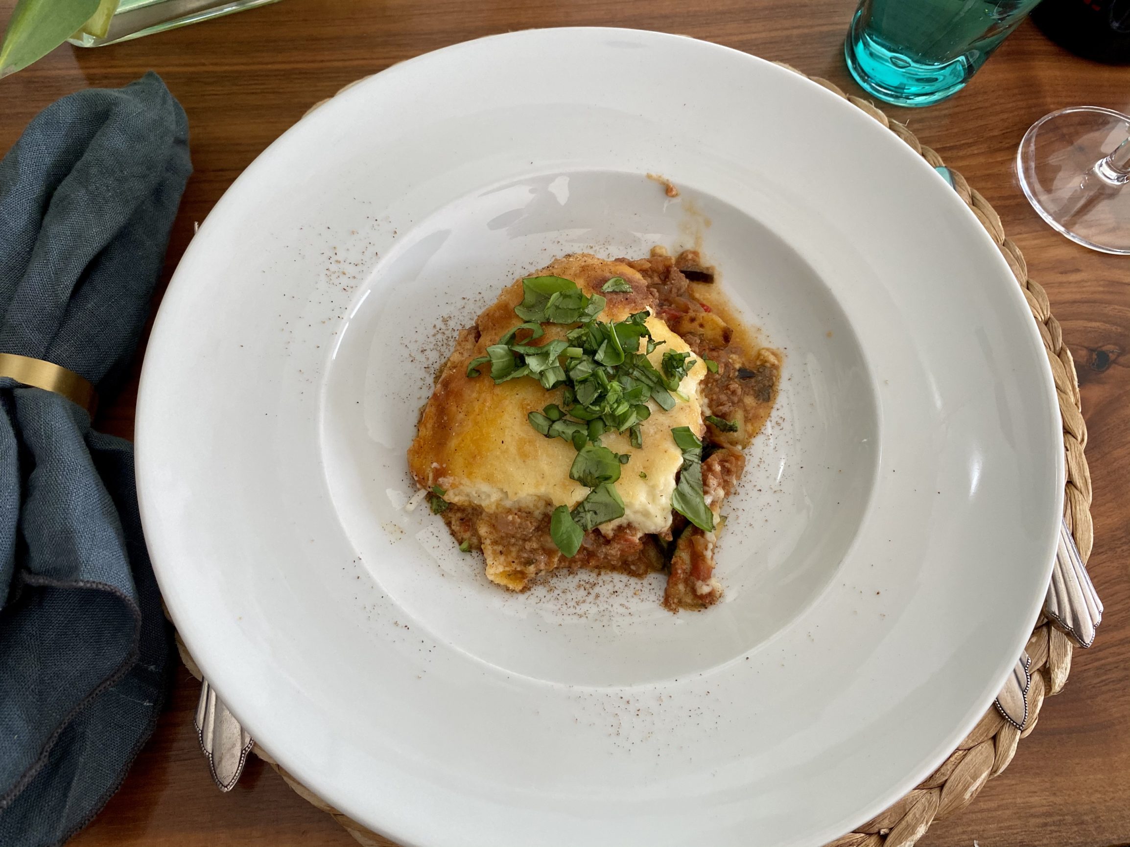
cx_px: 565
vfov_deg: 53.1
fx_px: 849
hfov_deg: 67.3
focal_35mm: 26
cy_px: 424
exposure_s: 1/103
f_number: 1.8
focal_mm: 4.25
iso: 125
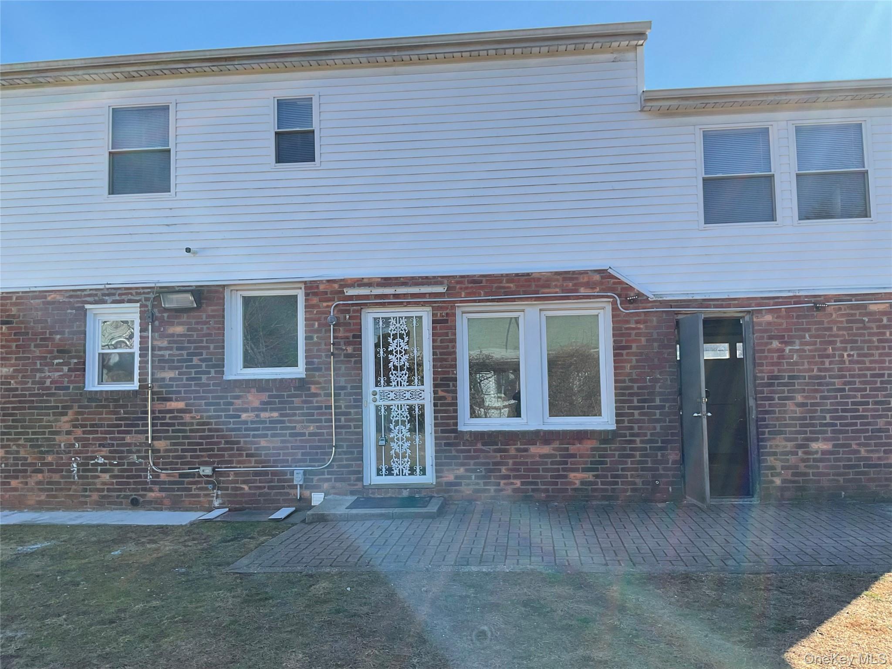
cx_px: 446
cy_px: 334
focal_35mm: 29
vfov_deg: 48.2
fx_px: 747
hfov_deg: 61.7
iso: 16
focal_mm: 3
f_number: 1.8
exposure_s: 1/781
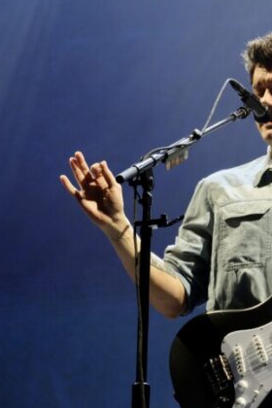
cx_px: 286
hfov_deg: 6.9
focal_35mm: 199
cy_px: 222
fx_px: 2255
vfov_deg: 10.3
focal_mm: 80
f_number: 5.2
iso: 1000
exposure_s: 1/85
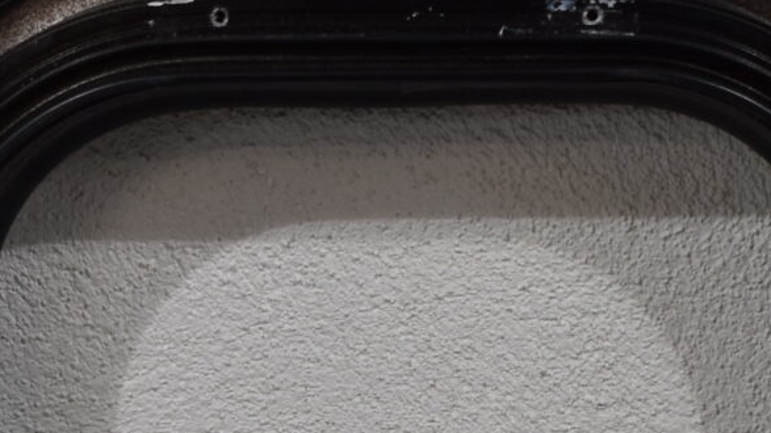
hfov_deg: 12.6
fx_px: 3501
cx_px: 460
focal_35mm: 171
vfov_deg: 6.8
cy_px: 880
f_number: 5.6
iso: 320
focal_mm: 25
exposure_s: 1/125
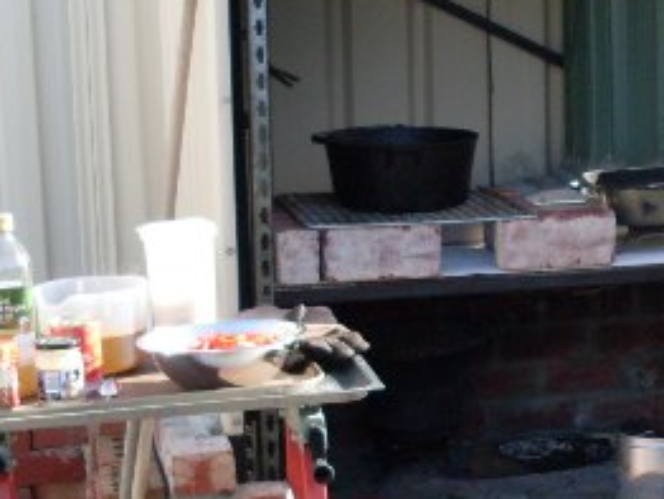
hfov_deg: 18.5
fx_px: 1997
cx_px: 617
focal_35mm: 104
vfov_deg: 14.2
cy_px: 299
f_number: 2.8
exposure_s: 1/250
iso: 80
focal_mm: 6.3
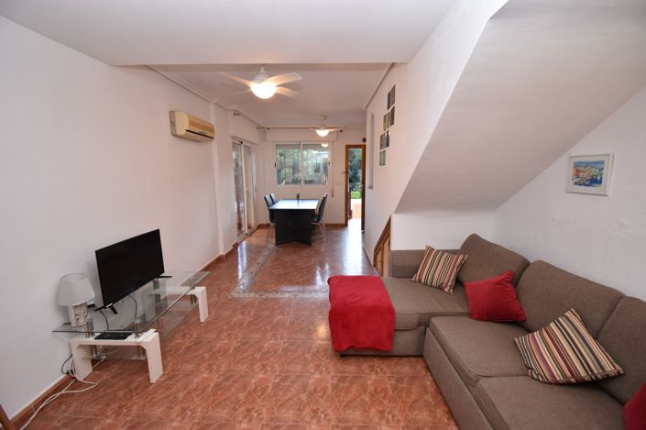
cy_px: 215
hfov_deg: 100.4
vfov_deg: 77.2
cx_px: 323
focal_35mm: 15
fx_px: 269
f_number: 4.5
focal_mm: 10
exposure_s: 1/125
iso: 800
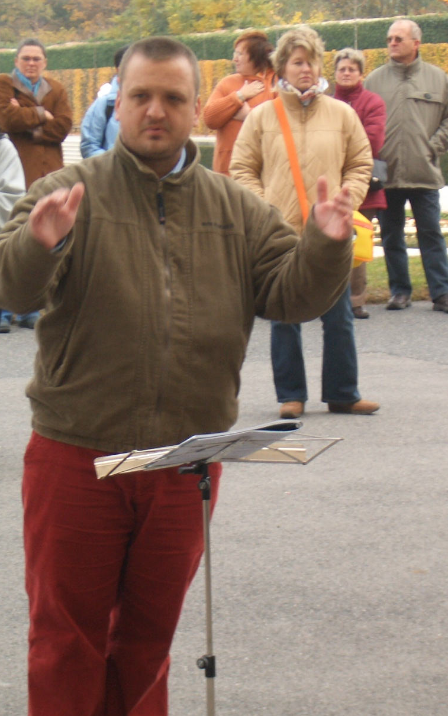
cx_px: 149
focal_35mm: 147
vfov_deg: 14.2
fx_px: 2871
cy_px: 435
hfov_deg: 8.9
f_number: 4.8
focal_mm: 17.4
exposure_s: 1/80
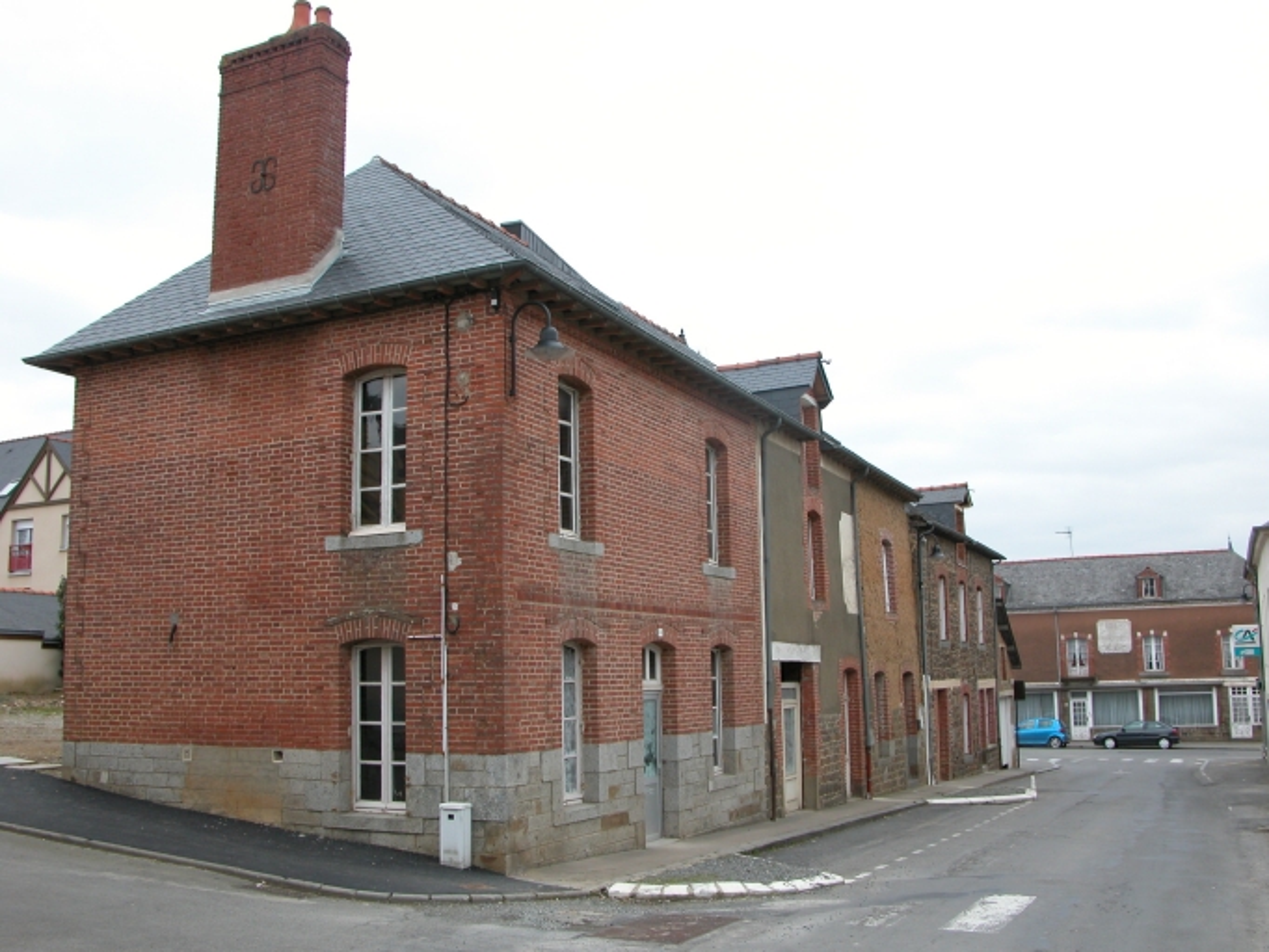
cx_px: 634
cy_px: 476
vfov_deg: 40.7
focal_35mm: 35
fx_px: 1284
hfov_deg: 52.6
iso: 100
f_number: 4.5
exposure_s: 1/159
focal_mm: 9
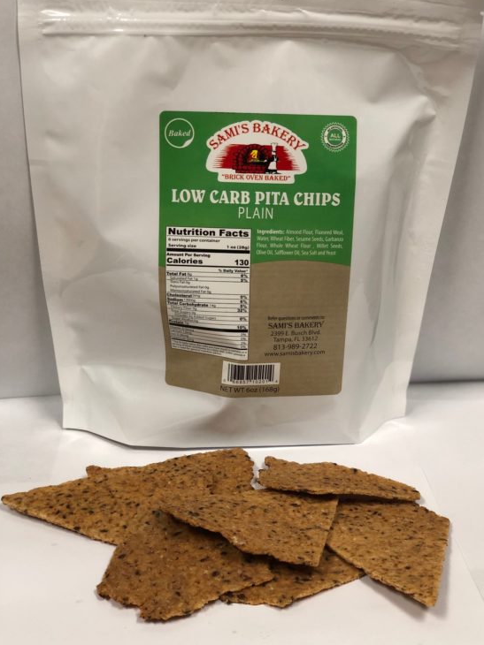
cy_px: 334
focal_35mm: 57
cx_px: 261
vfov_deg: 33.8
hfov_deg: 25.6
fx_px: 1063
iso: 80
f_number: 2.4
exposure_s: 1/40
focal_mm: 6
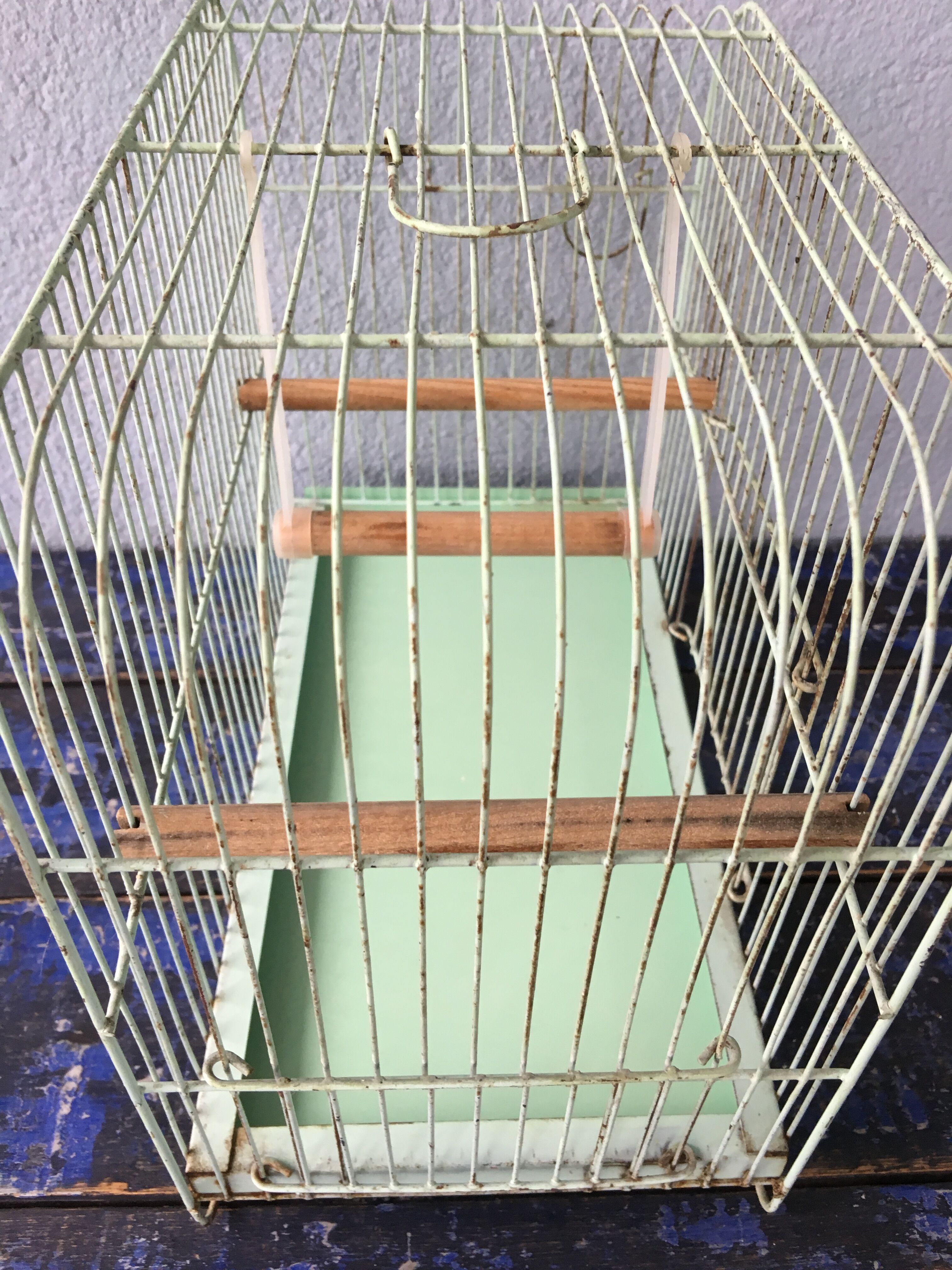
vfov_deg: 61.7
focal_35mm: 29
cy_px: 635
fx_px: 1063
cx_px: 476
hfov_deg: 48.2
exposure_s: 1/33
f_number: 2.2
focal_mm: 4.15
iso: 80
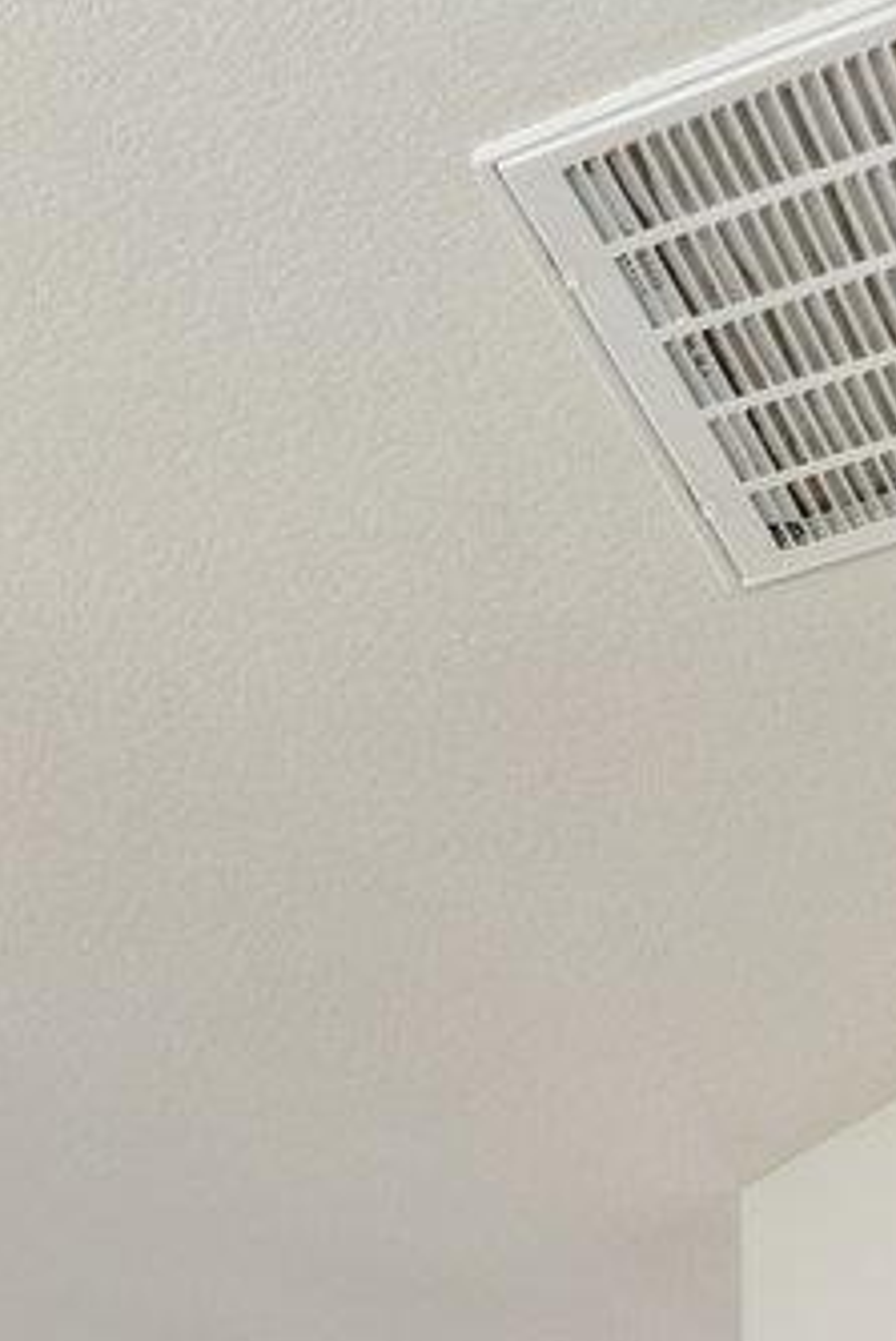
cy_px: 2507
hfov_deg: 11.7
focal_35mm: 98
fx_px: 3655
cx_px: -1165
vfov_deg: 16.8
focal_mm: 16
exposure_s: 1/2
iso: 320
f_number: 8
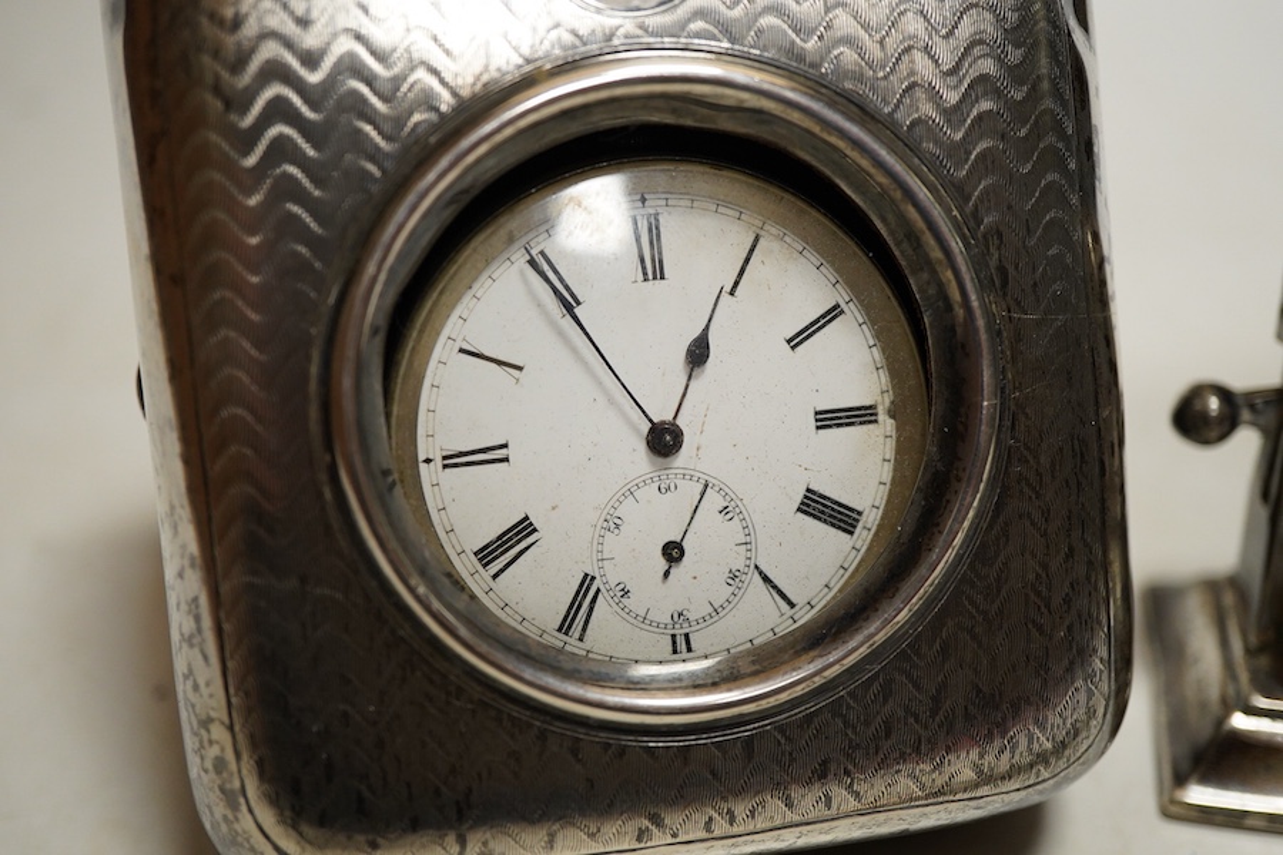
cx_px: 642
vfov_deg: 29.9
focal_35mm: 45
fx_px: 1604
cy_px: 428
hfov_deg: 43.6
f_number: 3.5
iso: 1250
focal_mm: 30
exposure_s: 1/125
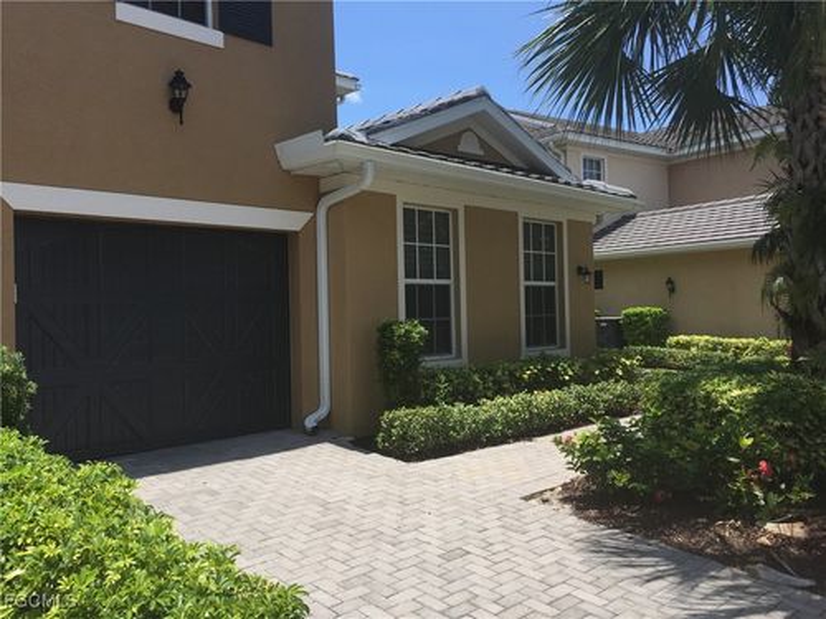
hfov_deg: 61.7
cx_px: 413
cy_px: 310
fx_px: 692
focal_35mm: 29
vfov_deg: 48.2
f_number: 2.2
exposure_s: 1/1721
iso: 32
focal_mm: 4.15
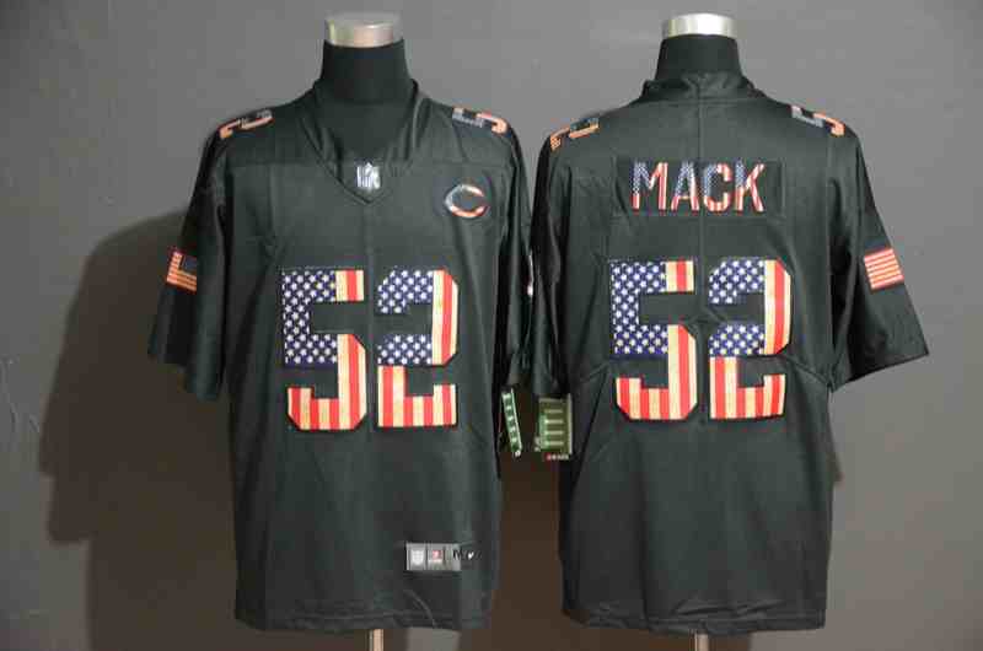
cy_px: 326
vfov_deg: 15.1
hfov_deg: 22.7
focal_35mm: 90
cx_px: 492
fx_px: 2453
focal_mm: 60
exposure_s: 1/10
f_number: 5
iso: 4000
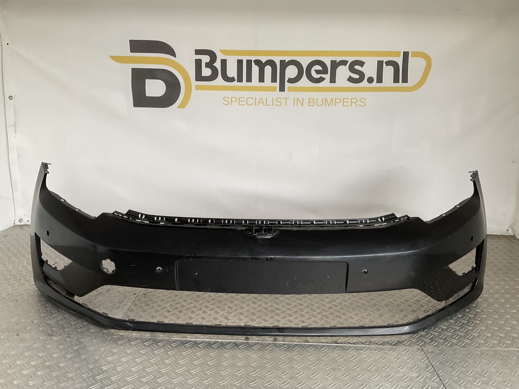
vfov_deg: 48.2
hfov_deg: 61.7
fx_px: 435
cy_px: 194
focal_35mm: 29
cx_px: 260
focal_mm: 3
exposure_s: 1/60
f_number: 1.8
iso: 50
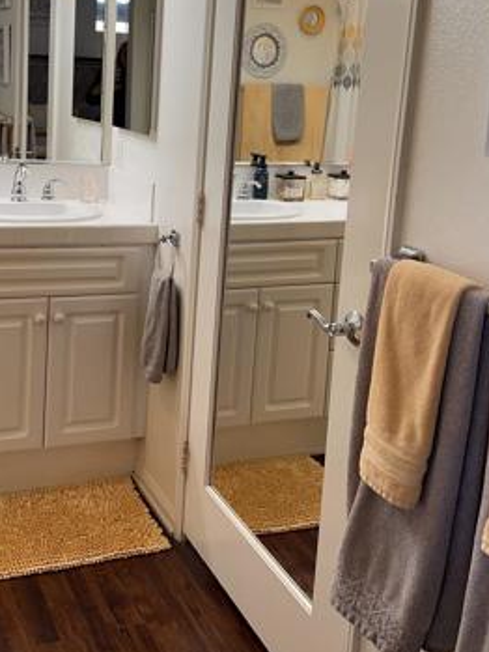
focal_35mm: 44
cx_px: 175
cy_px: 217
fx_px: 828
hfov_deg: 32.7
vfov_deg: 42.4
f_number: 1.78
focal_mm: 6.86
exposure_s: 1/120
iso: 80
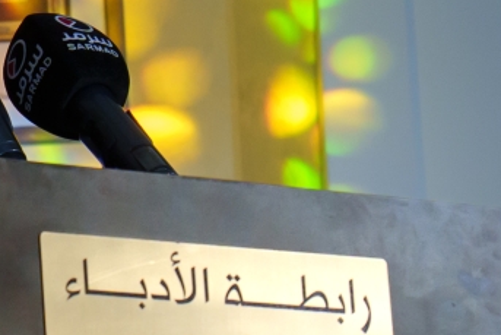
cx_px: -164
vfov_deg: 3.4
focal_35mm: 402
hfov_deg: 5.1
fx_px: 5597
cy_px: -67
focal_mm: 77
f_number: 5.6
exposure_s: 1/200
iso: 2500
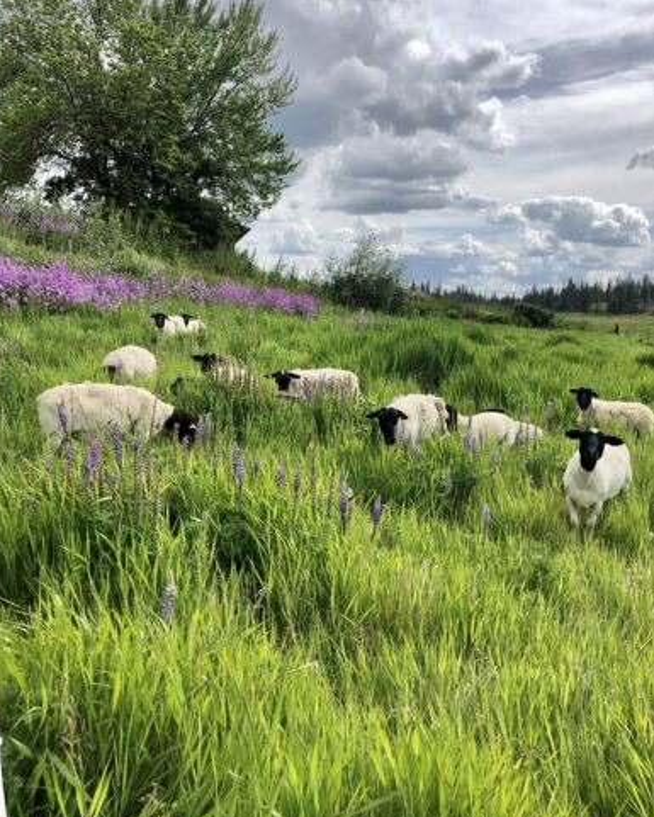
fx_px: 726
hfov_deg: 48.5
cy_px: 392
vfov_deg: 58.7
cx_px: 323
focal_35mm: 30
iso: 20
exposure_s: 1/2208
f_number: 1.8
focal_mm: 4
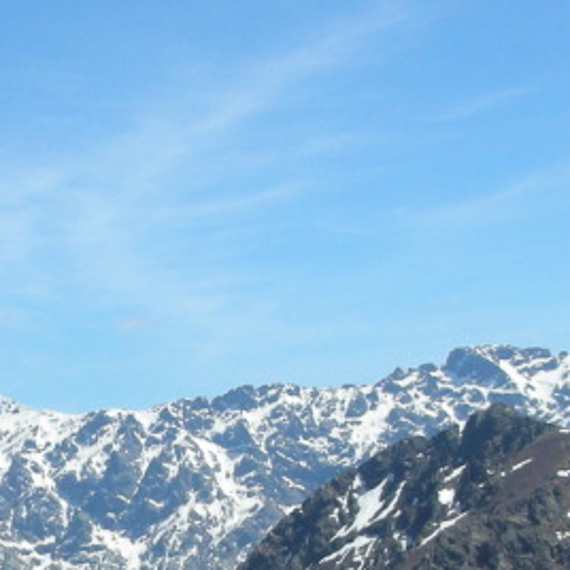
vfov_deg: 14.6
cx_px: -13
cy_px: 538
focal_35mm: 118
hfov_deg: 14.5
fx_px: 2198
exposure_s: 1/106
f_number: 8.5
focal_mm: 5.8
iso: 50
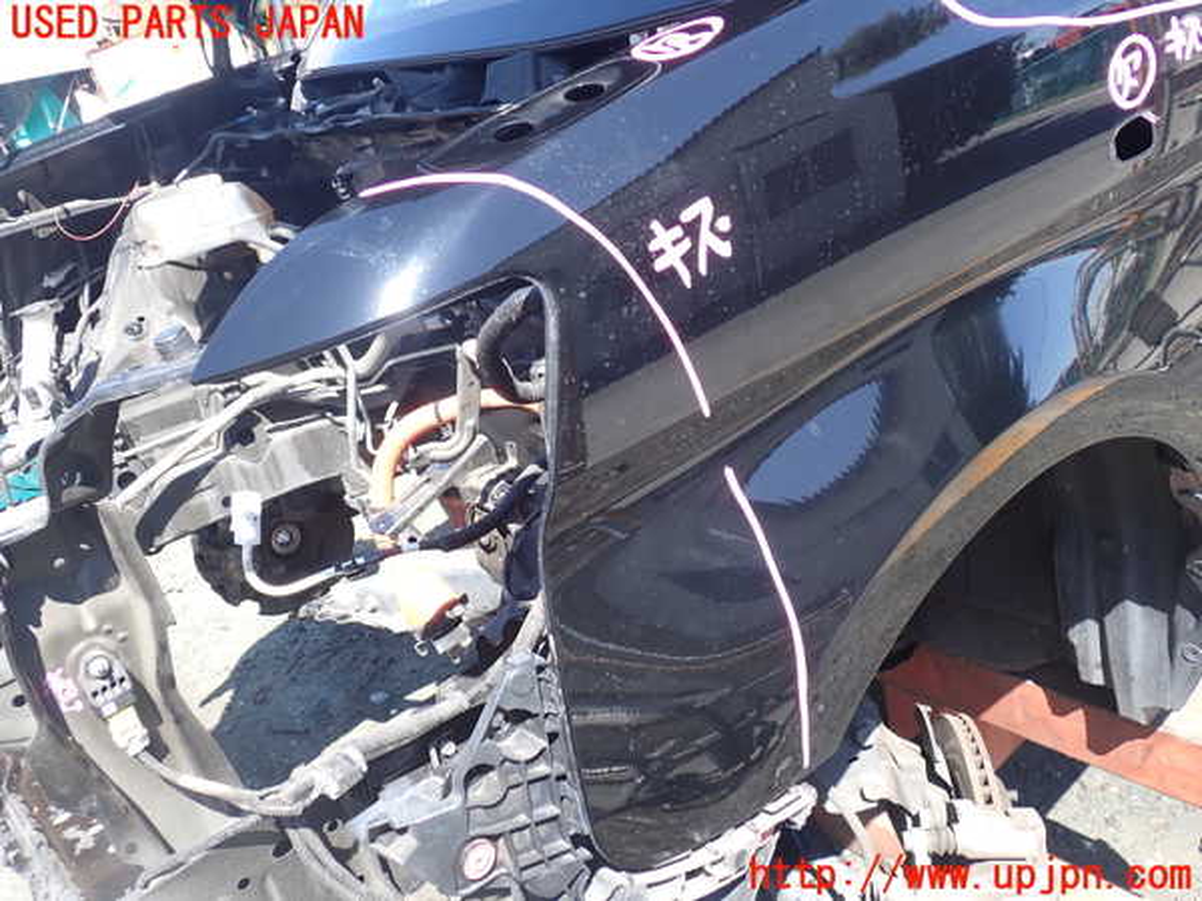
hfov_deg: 60.0
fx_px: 1042
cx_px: 601
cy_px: 450
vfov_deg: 46.8
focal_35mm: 30
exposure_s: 1/200
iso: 100
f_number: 3.2
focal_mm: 5.4
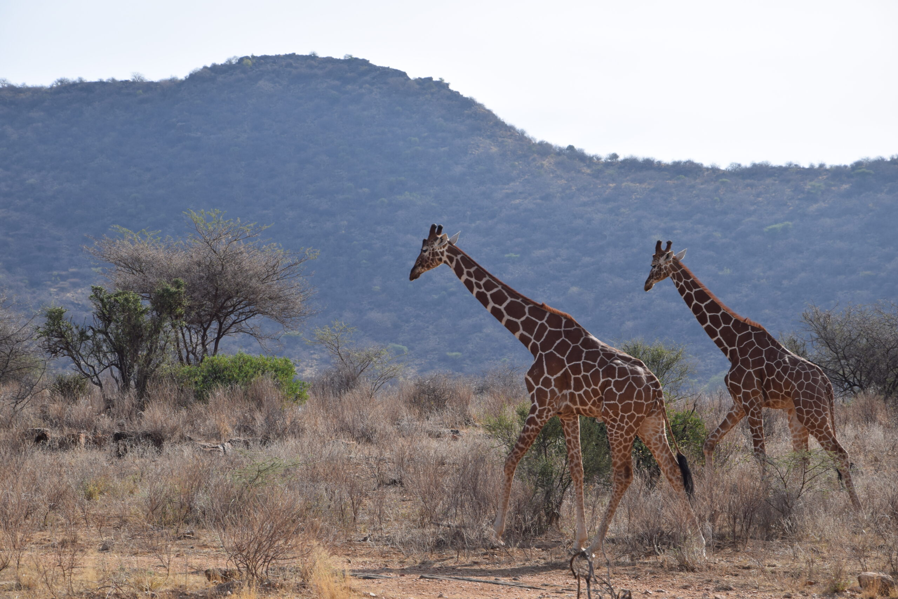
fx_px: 3442
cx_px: 449
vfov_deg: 9.9
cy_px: 300
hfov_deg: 14.9
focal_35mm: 138
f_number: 11
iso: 100
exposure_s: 1/200
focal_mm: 92
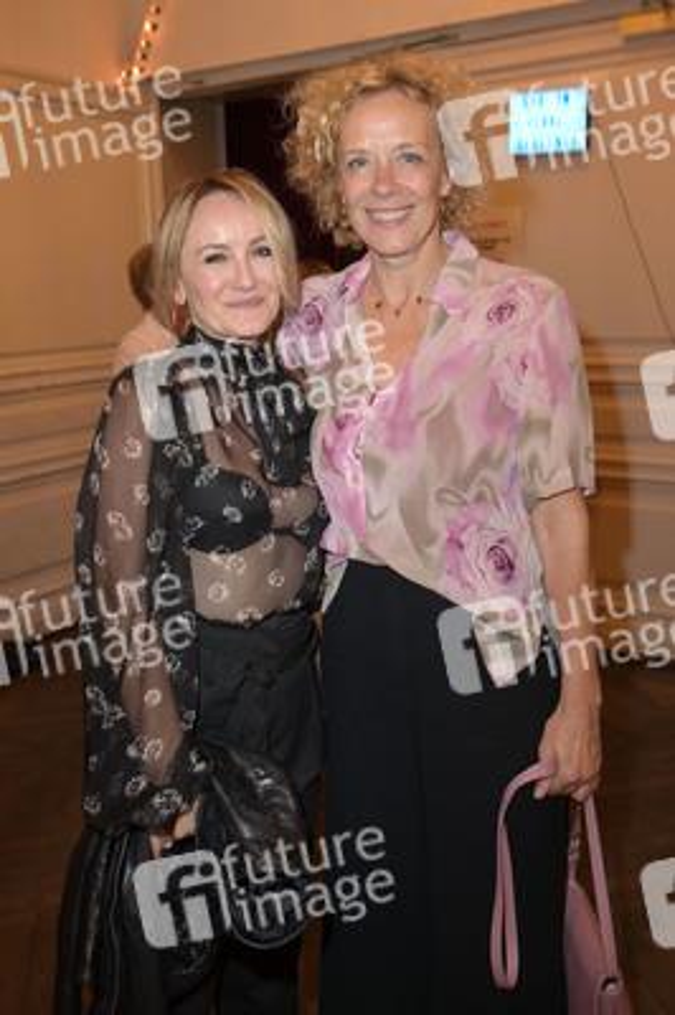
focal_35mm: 30
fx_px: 845
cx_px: 338
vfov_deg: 62.0
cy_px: 508
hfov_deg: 43.5
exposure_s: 1/40
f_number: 5
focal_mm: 30
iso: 2000
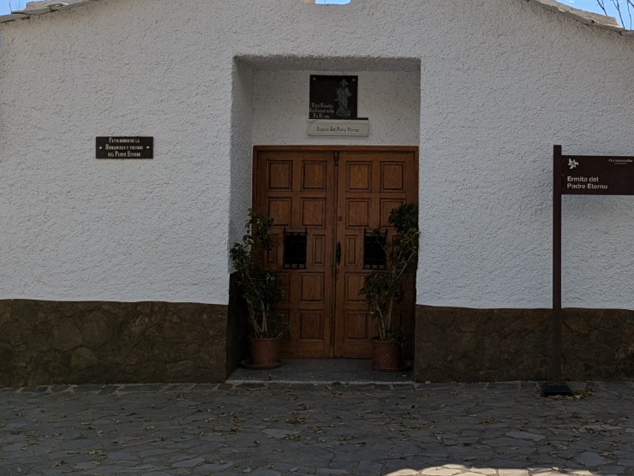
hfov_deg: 34.9
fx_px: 990
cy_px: 143
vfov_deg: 26.8
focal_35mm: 54
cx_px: 456
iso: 50
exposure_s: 1/3745
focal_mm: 5.43
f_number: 1.89
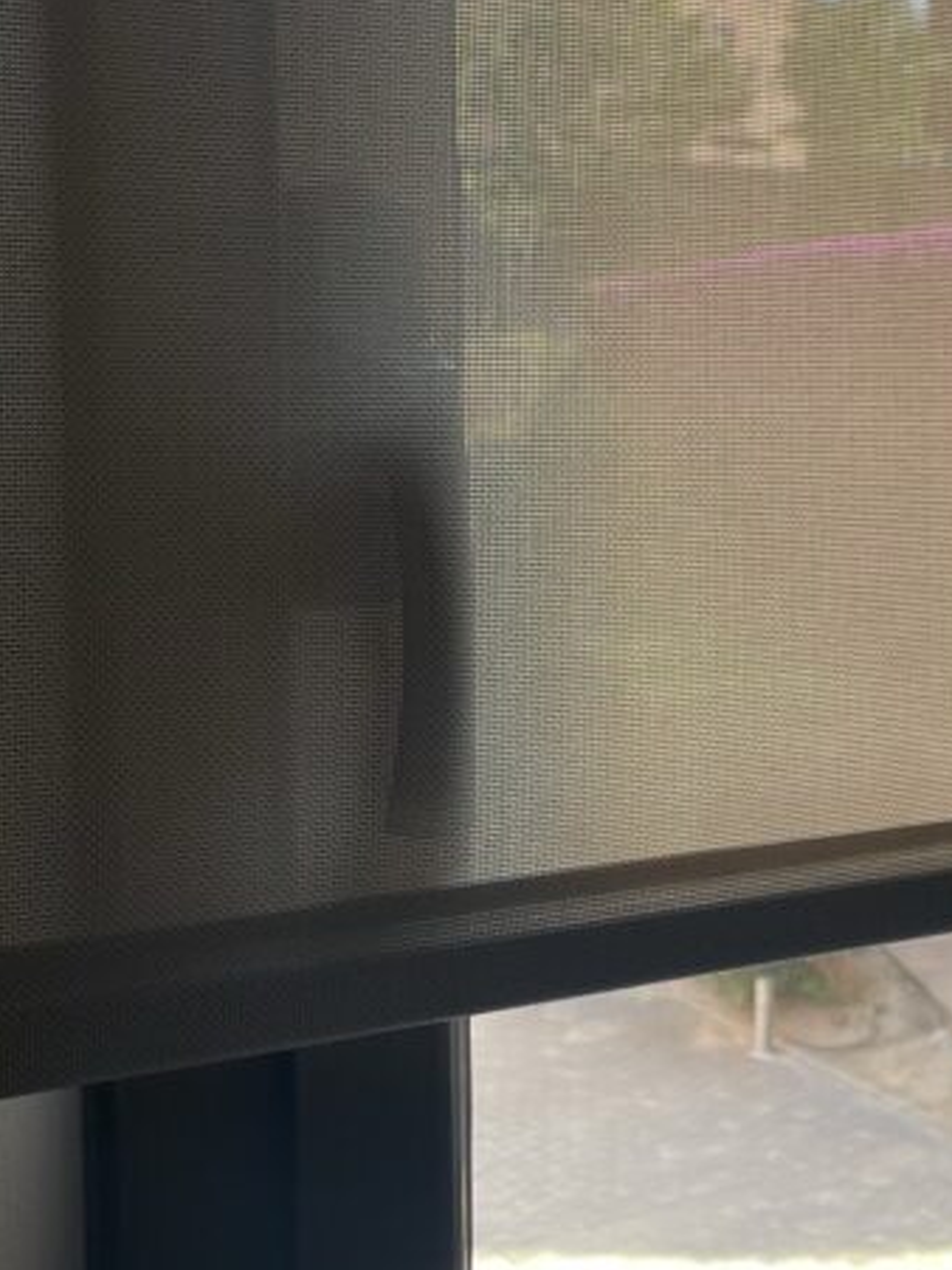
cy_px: 574
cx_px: 763
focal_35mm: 59
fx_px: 2164
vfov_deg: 32.7
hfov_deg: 24.4
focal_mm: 4.2
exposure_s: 1/121
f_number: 1.6
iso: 50
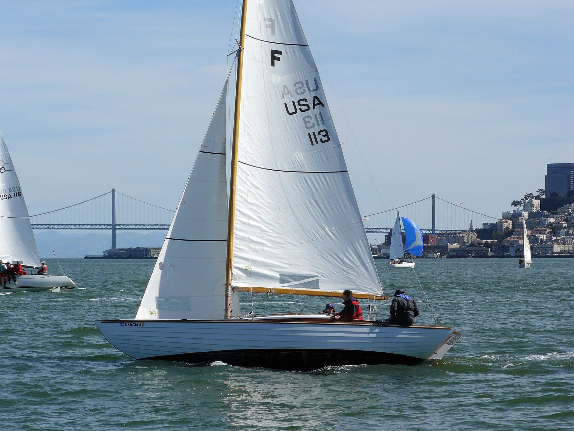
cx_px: 287
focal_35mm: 175
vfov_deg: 8.5
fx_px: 2902
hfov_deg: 11.3
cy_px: 216
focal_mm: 29.1
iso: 100
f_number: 5.6
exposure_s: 1/800
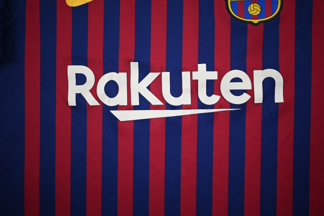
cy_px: 108
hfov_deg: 57.2
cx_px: 162
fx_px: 297
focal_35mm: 33
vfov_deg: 40.0
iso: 200
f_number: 4.8
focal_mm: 33
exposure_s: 1/90
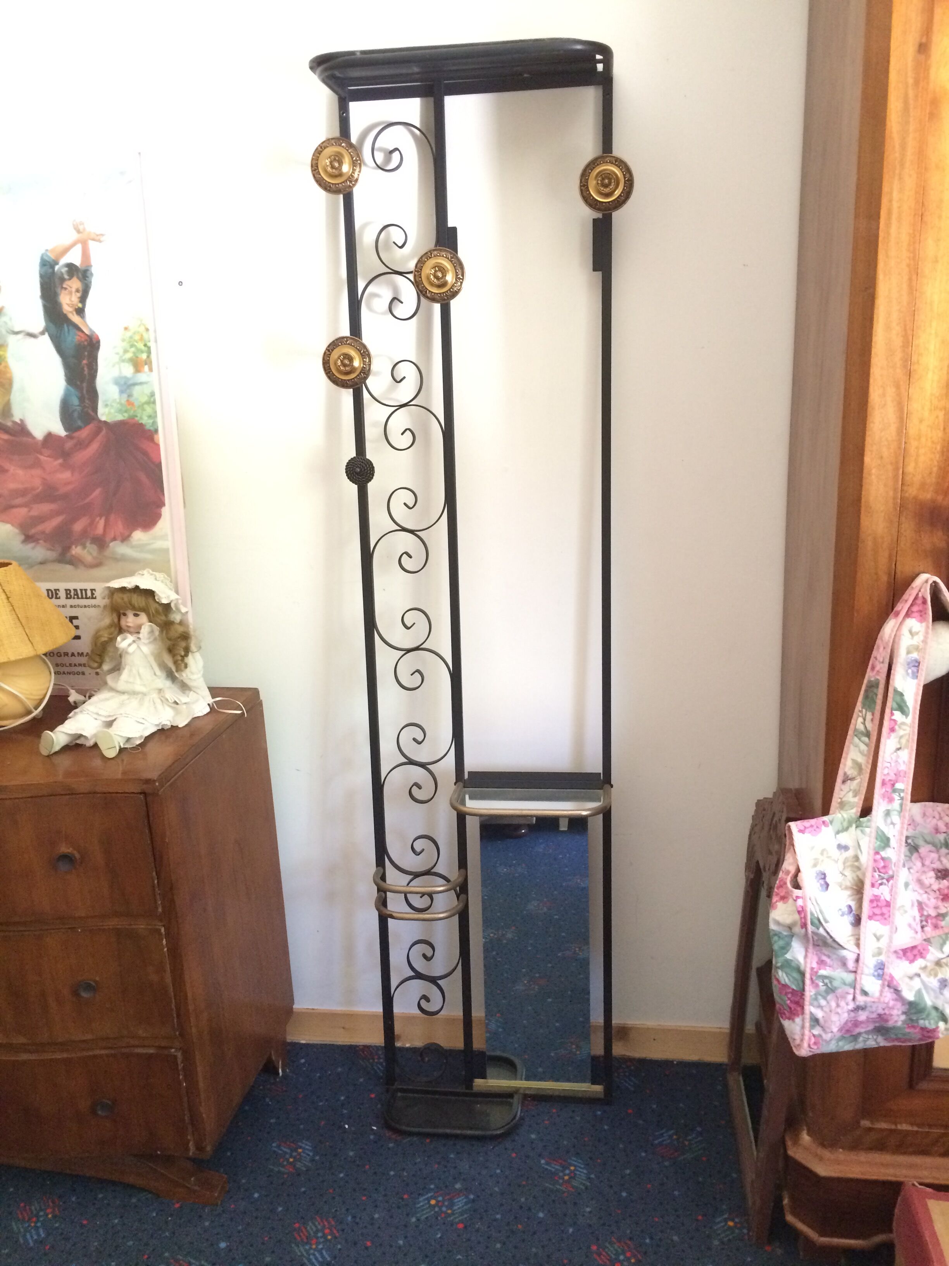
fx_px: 1060
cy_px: 633
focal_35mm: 29
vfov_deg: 61.7
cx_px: 474
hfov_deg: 48.2
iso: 320
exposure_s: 1/25
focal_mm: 4.15
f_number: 2.2
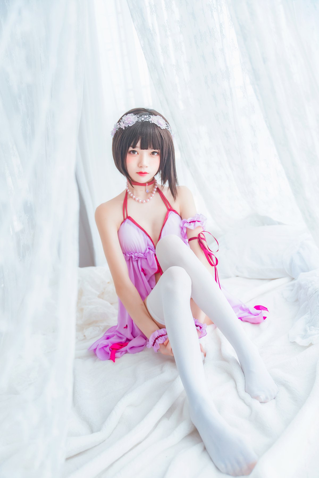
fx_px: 465
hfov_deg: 37.9
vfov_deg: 54.4
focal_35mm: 35
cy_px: 239
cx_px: 160
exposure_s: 1/320
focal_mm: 35
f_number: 2.8
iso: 800
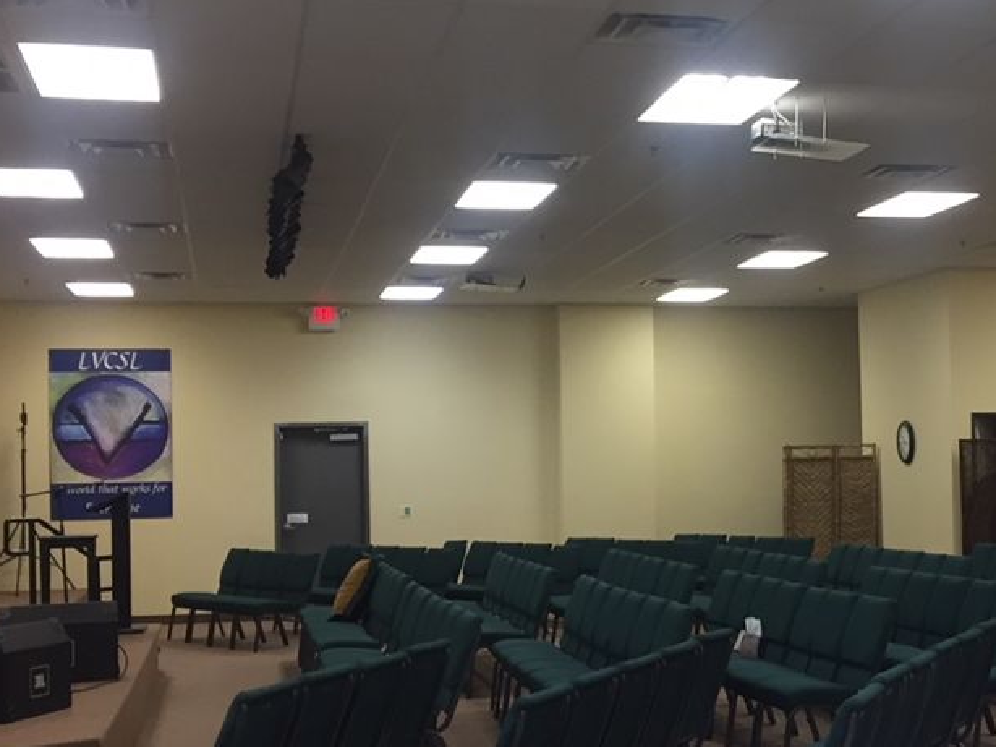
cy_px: 431
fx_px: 1899
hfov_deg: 28.7
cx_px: 813
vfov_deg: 22.2
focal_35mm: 66
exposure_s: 1/30
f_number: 2.2
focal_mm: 4.15
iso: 64
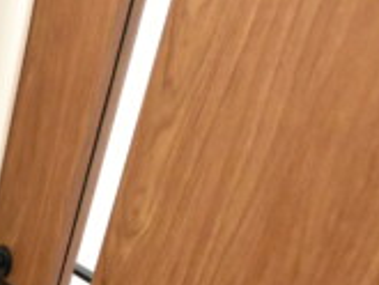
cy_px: 323
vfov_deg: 24.2
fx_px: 614
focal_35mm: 56
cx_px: -294
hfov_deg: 22.0
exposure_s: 1/80
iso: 6400
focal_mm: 10
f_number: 4.5
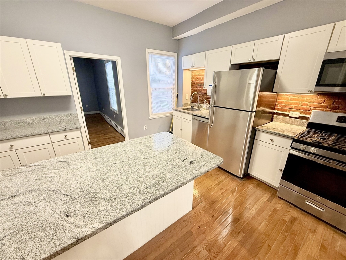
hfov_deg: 102.1
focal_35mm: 14
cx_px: 173
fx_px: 140
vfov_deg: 85.7
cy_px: 130
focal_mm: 2.22
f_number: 2.2
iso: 160
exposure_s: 1/60
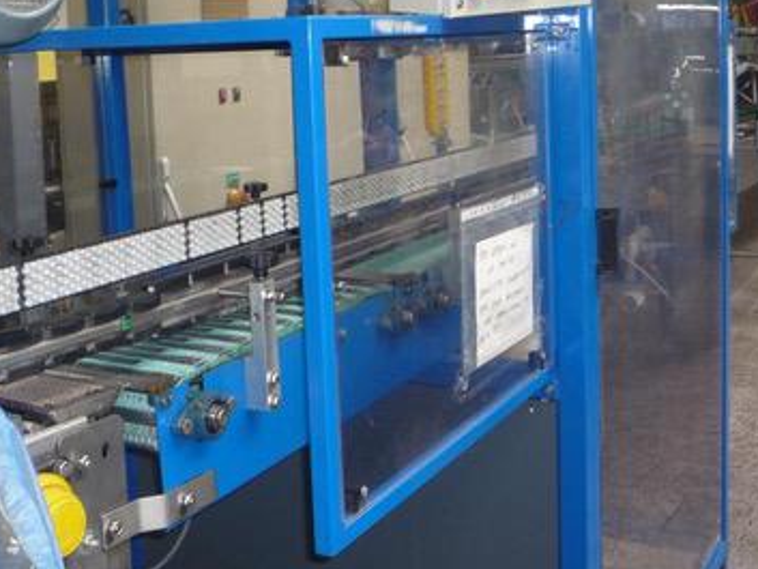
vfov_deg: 28.3
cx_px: 348
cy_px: 161
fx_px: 1117
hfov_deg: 37.5
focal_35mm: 51
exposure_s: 1/30
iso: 125
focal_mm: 5.2
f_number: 3.3
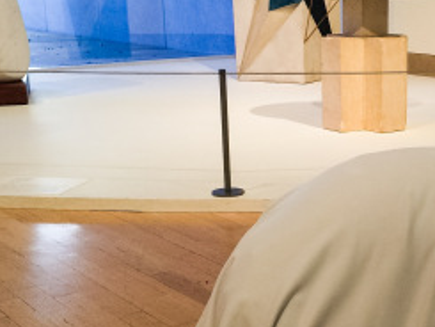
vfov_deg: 20.7
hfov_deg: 26.5
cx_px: 391
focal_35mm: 71
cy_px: 183
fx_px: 893
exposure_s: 1/30
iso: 100
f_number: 2.2
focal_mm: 4.15
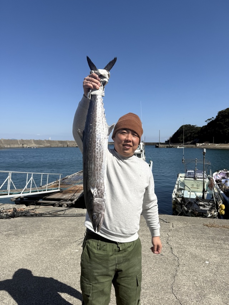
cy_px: 152
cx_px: 114
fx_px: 212
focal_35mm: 24
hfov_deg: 56.8
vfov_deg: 71.6
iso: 80
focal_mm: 6.76
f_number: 1.78
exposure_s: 1/8130
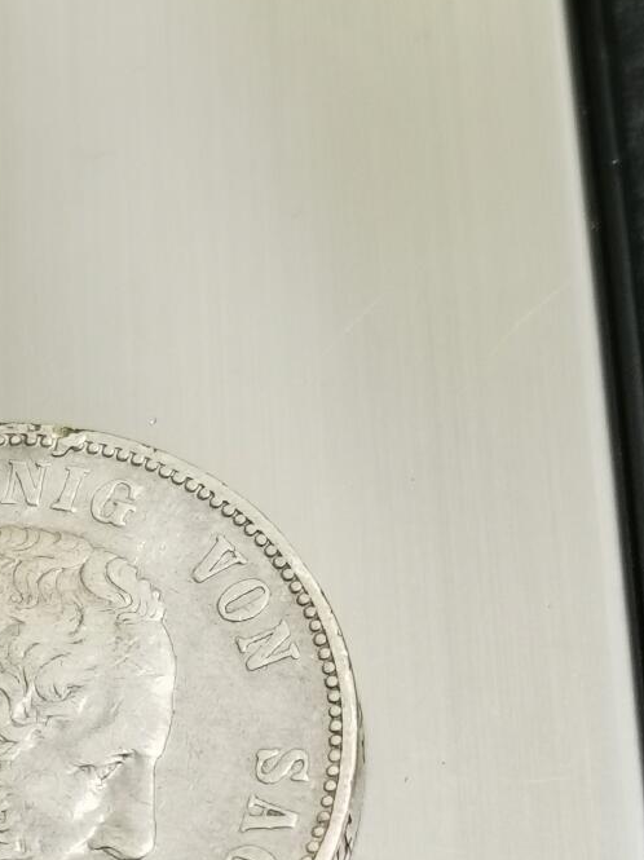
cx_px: 47
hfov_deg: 11.3
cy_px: 961
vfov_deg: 14.8
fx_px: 3228
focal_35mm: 130
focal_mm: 6.67
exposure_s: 1/100
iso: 160
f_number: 1.9
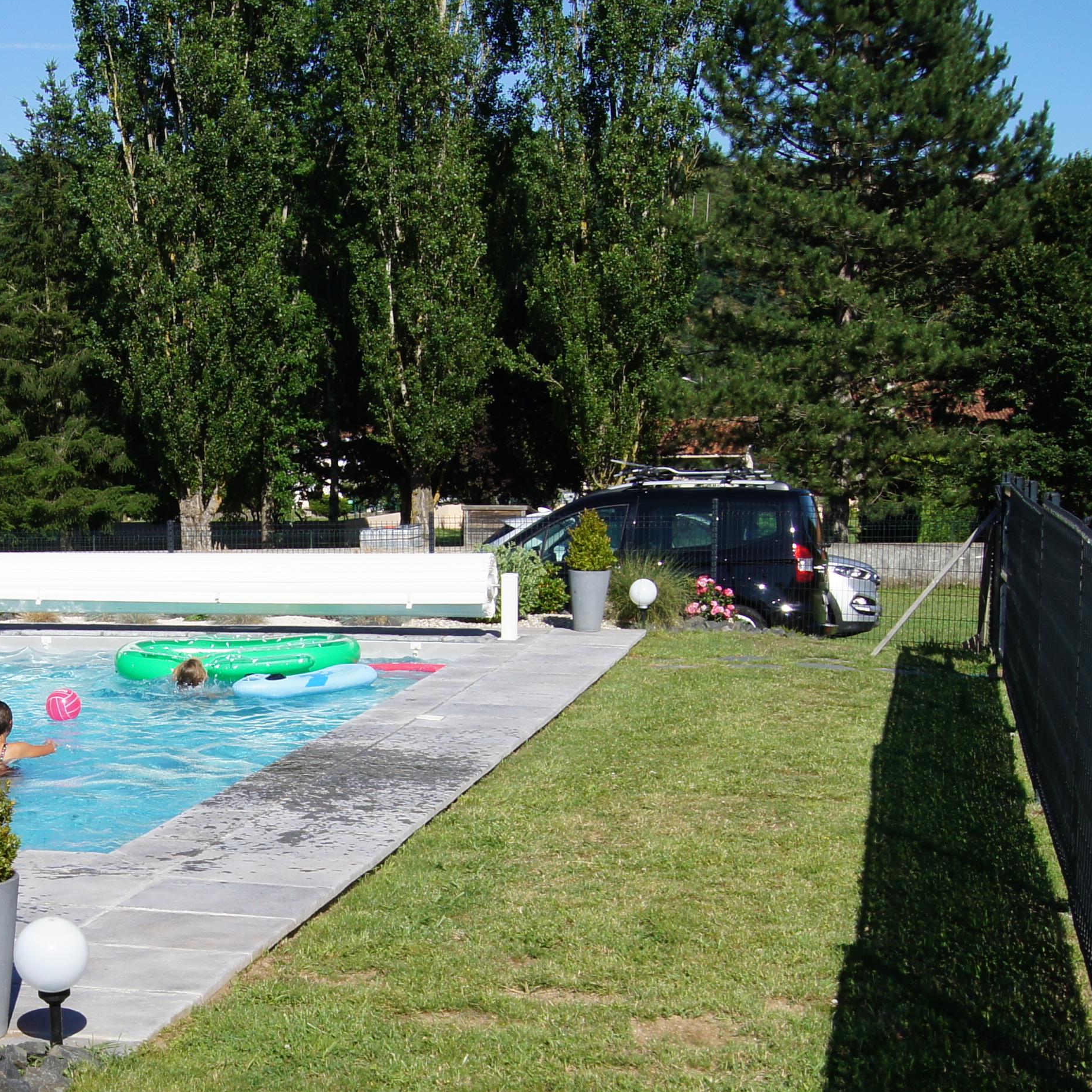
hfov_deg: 28.8
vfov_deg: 29.4
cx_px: 97
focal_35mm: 57
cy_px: 866
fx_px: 2034
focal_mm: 18
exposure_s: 1/160
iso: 100
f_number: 11
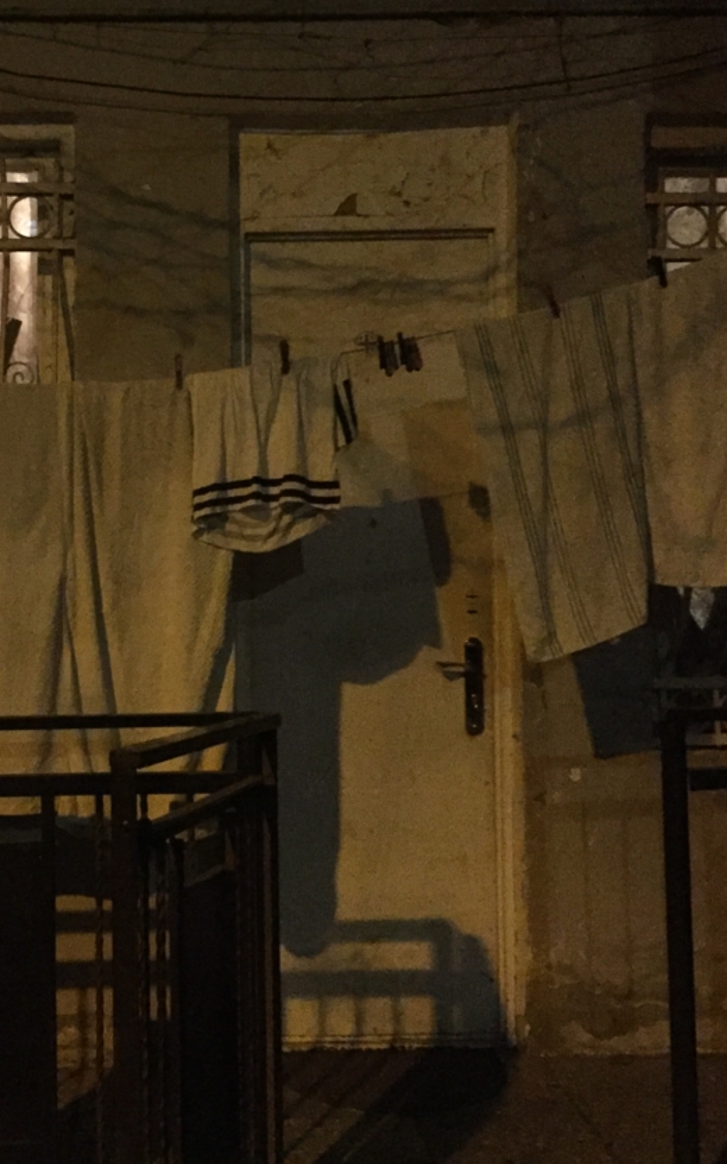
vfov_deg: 47.2
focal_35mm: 42
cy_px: 573
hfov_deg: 30.0
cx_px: 184
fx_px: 1332
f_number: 2.2
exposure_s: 1/17
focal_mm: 4.15
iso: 2000
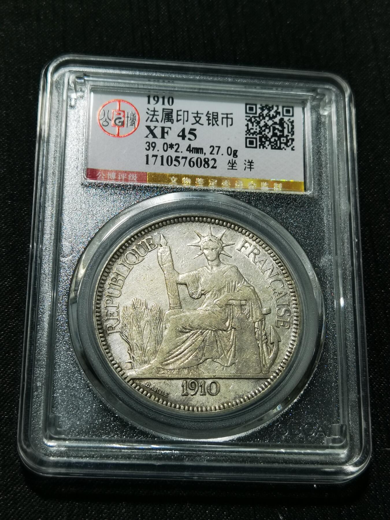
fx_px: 931
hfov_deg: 23.7
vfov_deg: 31.2
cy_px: 260
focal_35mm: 62
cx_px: 195
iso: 64
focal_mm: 6.67
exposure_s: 1/120
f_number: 1.9
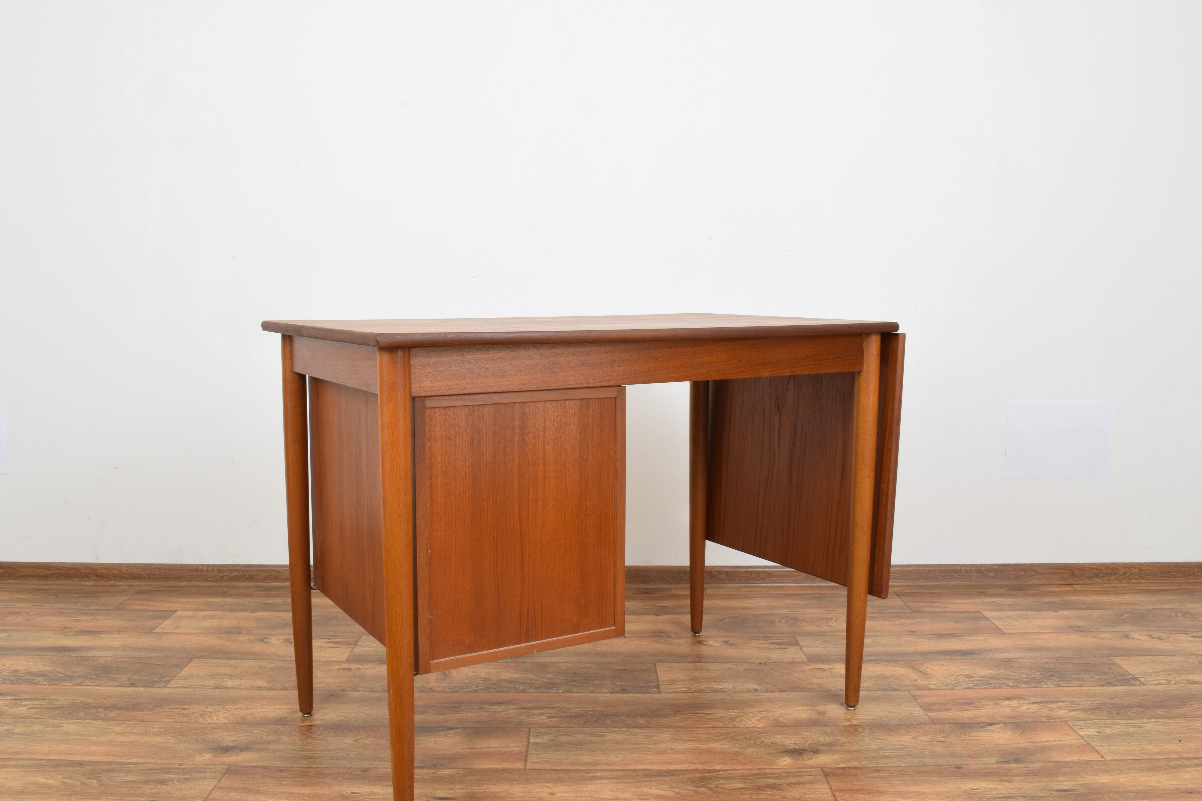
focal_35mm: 30
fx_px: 1002
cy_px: 400
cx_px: 601
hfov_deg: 61.9
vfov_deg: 43.6
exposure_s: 4
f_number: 25
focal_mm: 20
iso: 100
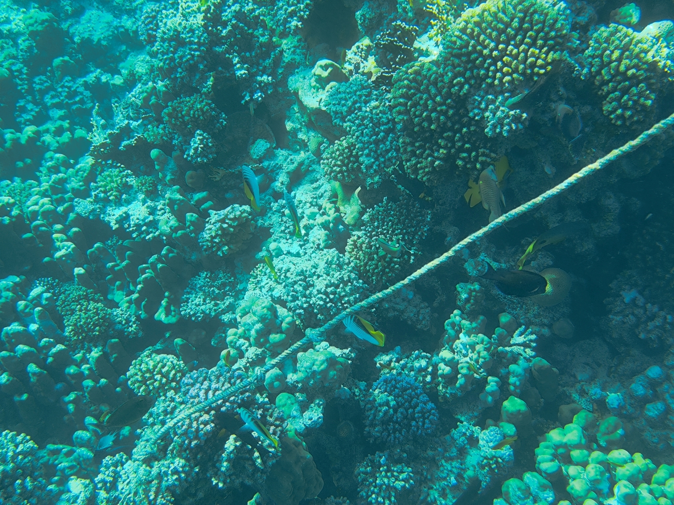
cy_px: 252
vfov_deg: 31.5
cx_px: 337
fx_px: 896
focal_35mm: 46
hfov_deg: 41.2
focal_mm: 6.14
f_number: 1.65
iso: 50
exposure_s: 1/148
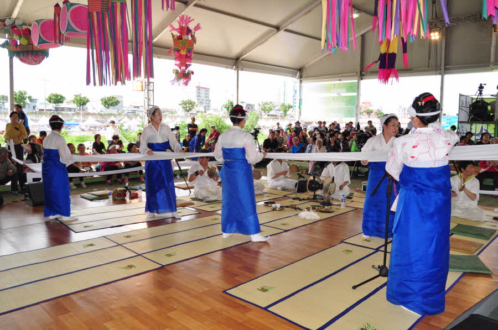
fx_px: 373
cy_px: 165
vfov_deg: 47.8
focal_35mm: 27
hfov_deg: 67.5
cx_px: 249
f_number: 7.1
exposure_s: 1/200
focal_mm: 18
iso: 400
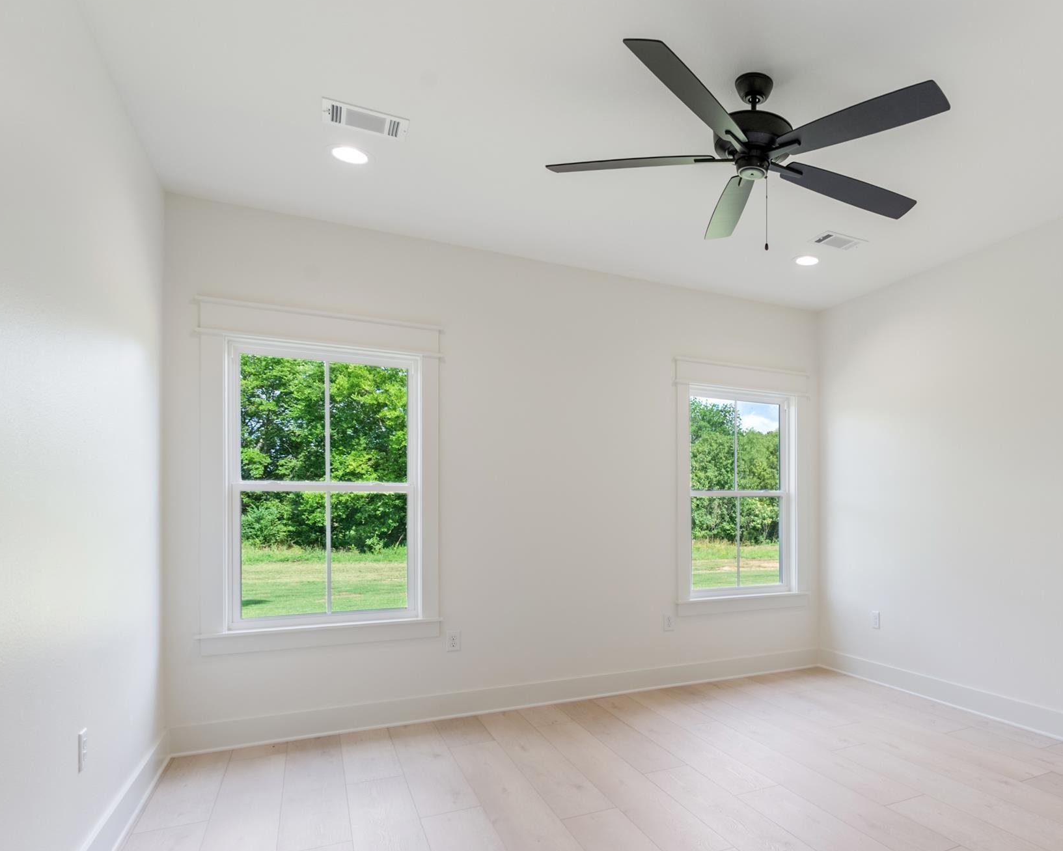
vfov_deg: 60.3
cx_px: 766
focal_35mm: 23
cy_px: 514
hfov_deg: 69.0
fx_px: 724
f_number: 9
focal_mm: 16
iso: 250
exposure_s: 1/15
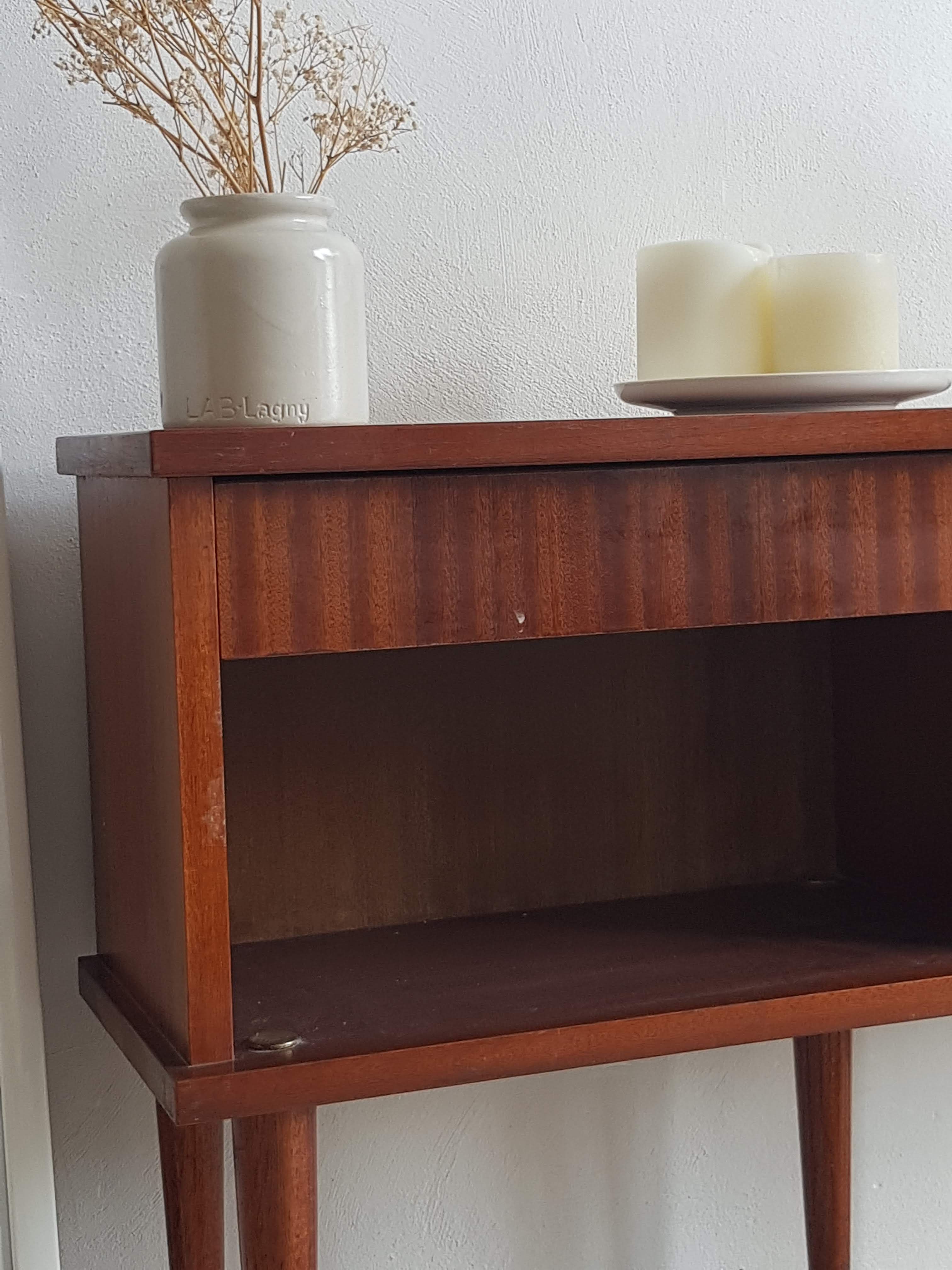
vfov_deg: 67.3
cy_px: 635
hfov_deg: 53.1
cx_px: 476
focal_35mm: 26
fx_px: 953
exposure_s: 1/50
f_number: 1.7
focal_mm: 4.2
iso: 64
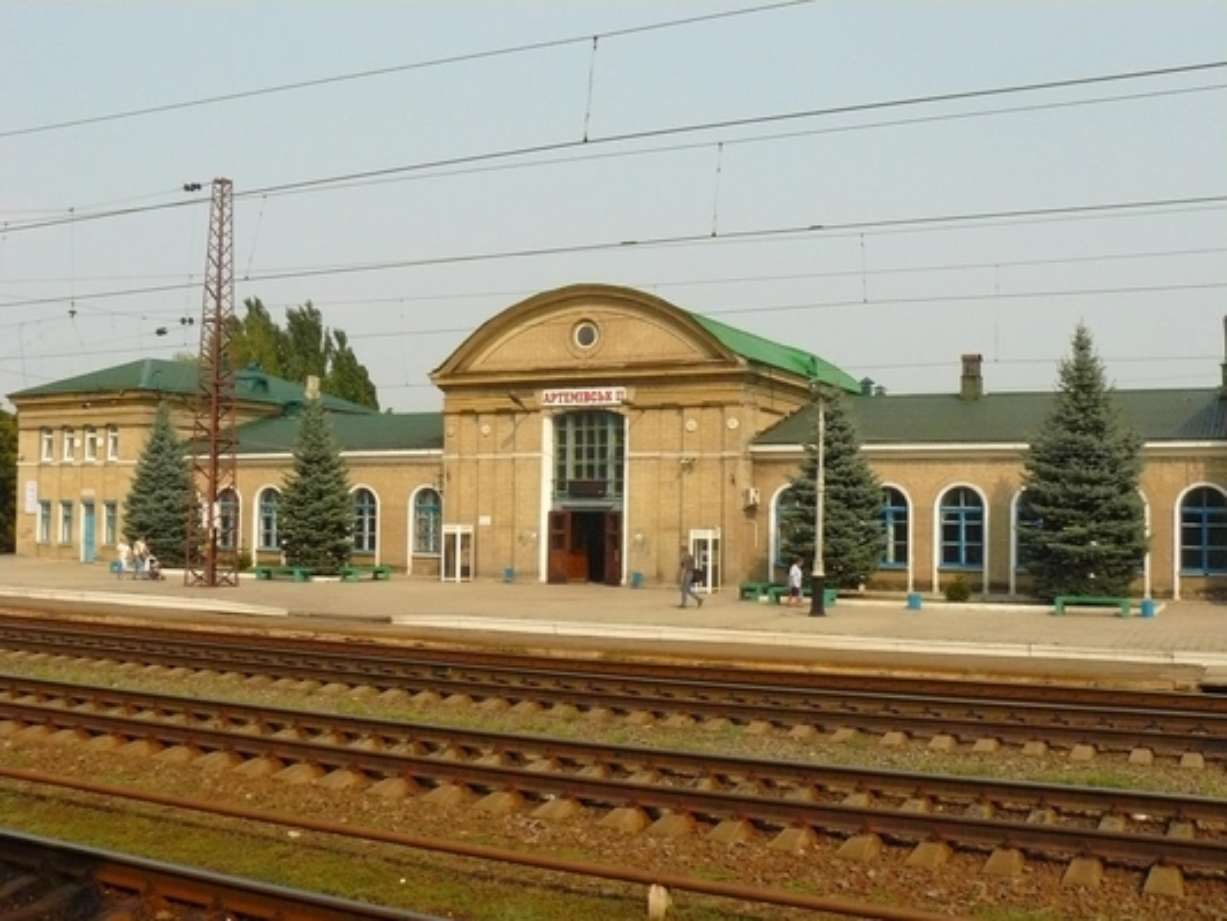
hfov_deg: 51.3
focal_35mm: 36
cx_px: 614
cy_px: 460
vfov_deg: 39.7
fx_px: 1276
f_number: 8
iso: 400
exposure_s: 1/800
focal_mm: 6
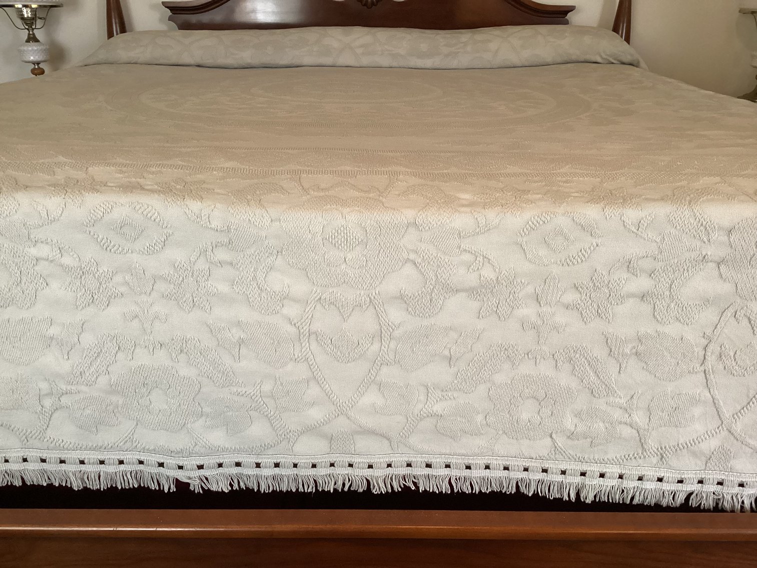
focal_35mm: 31
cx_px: 378
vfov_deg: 45.4
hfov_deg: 58.3
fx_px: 678
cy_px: 284
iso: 250
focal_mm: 3.3
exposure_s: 1/60
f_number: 2.4
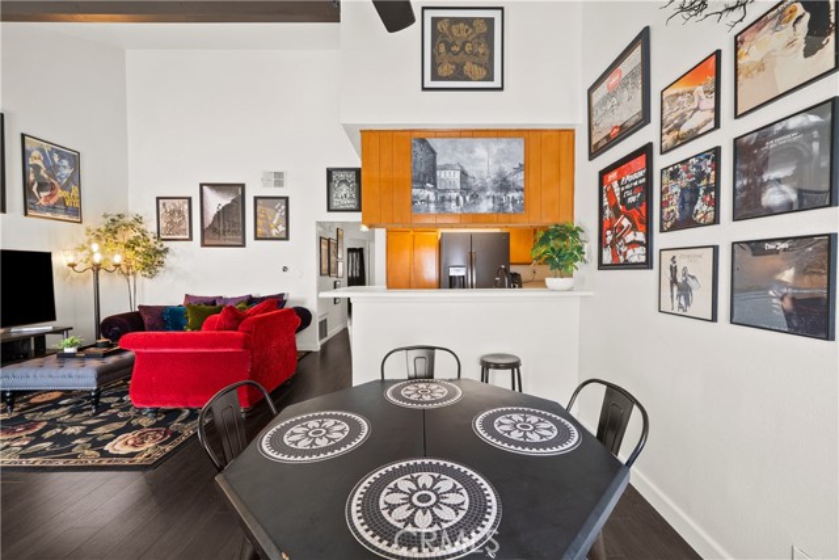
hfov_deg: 104.2
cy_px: 280
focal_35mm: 14
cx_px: 420
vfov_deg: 81.2
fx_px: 326
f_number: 10
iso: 100
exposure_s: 3.2
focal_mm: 14
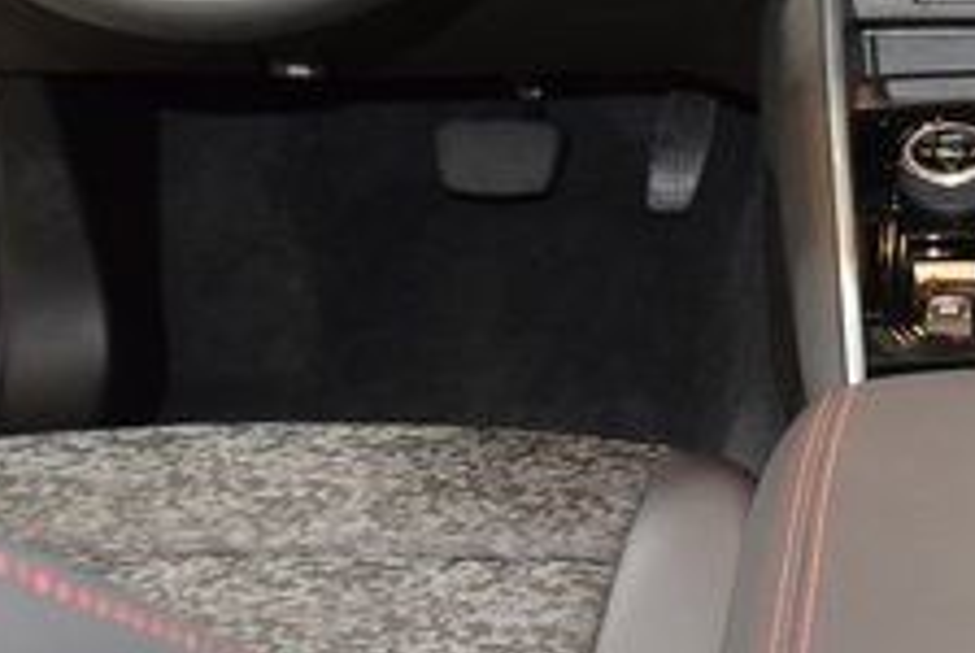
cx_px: 1019
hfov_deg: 24.8
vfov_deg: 17.6
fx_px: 2088
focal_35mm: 77
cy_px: 89
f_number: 3.5
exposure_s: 1/30
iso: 2000
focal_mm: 18
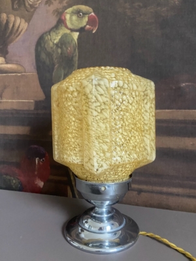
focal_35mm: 26
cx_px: 98
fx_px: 196
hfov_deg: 53.1
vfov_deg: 67.3
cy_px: 130
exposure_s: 1/35
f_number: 1.8
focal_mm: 4.25
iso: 640
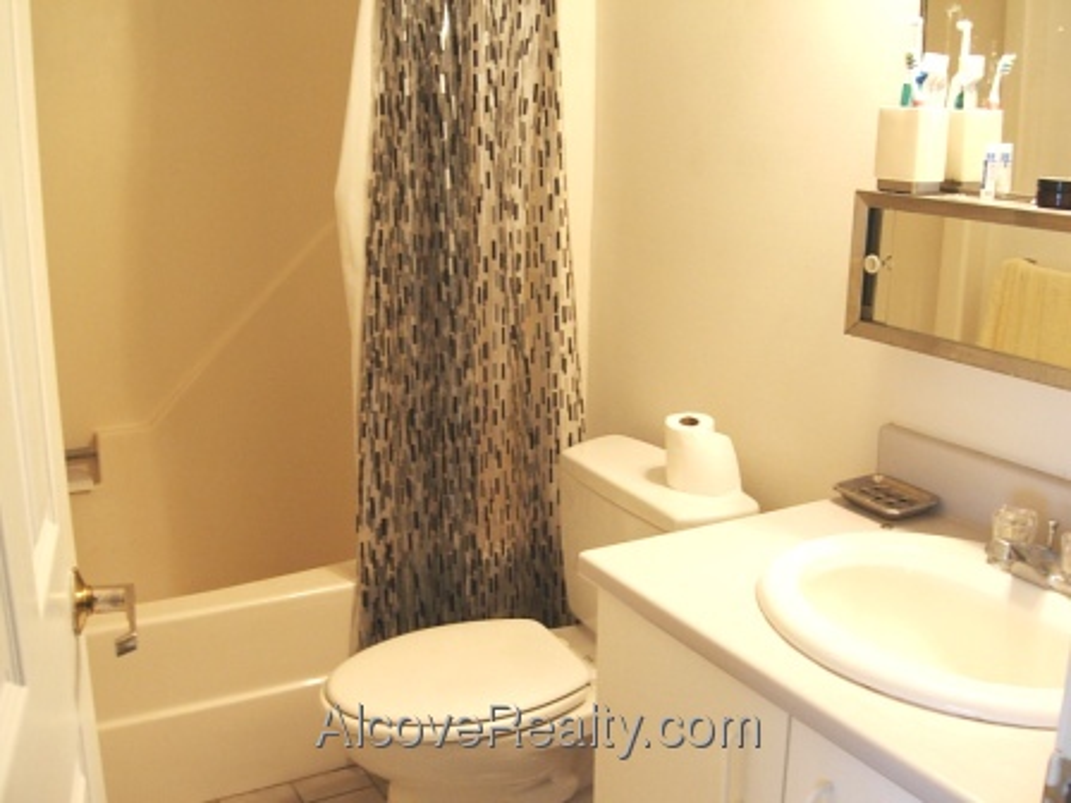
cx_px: 536
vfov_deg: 39.7
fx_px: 1114
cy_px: 402
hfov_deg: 51.4
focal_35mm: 36
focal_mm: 7.5
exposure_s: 1/9.5
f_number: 3.8
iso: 100
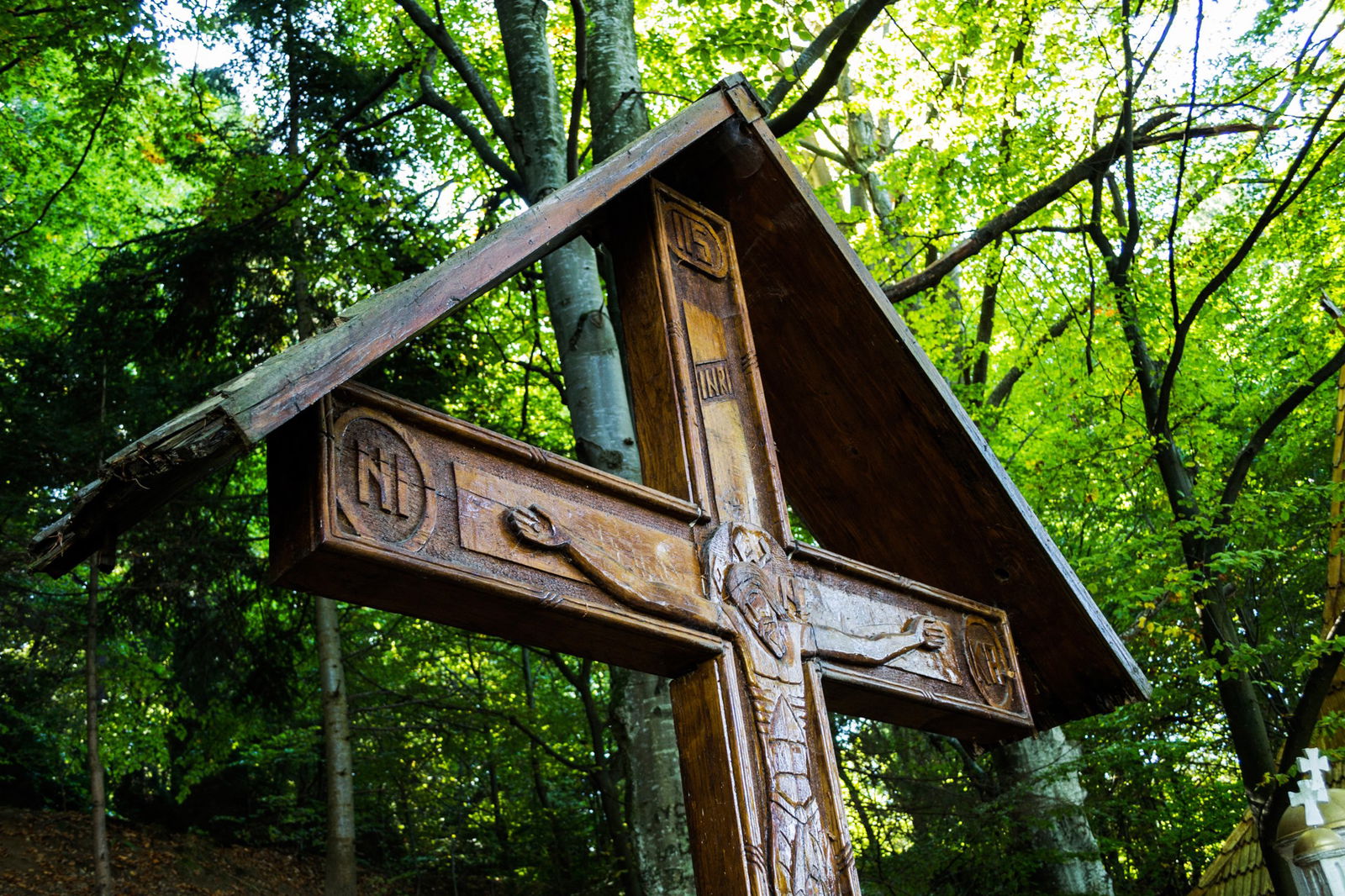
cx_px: 672
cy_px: 448
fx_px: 1233
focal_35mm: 33
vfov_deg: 40.0
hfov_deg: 57.2
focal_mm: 22
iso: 400
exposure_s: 1/30
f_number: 4
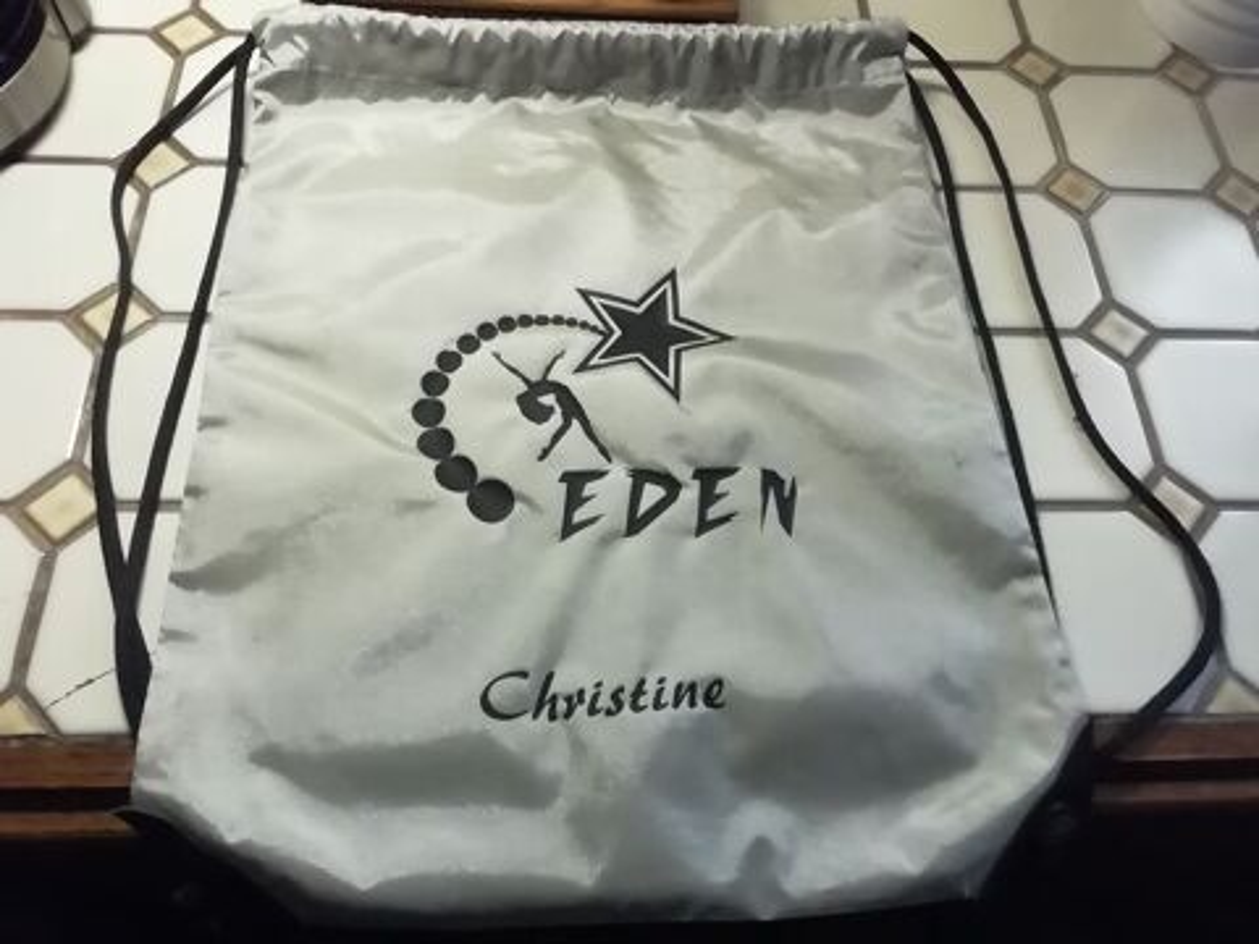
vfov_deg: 51.4
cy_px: 472
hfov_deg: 65.3
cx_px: 630
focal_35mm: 27
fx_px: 982
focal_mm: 2.25
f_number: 2.4
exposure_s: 1/33.3
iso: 400
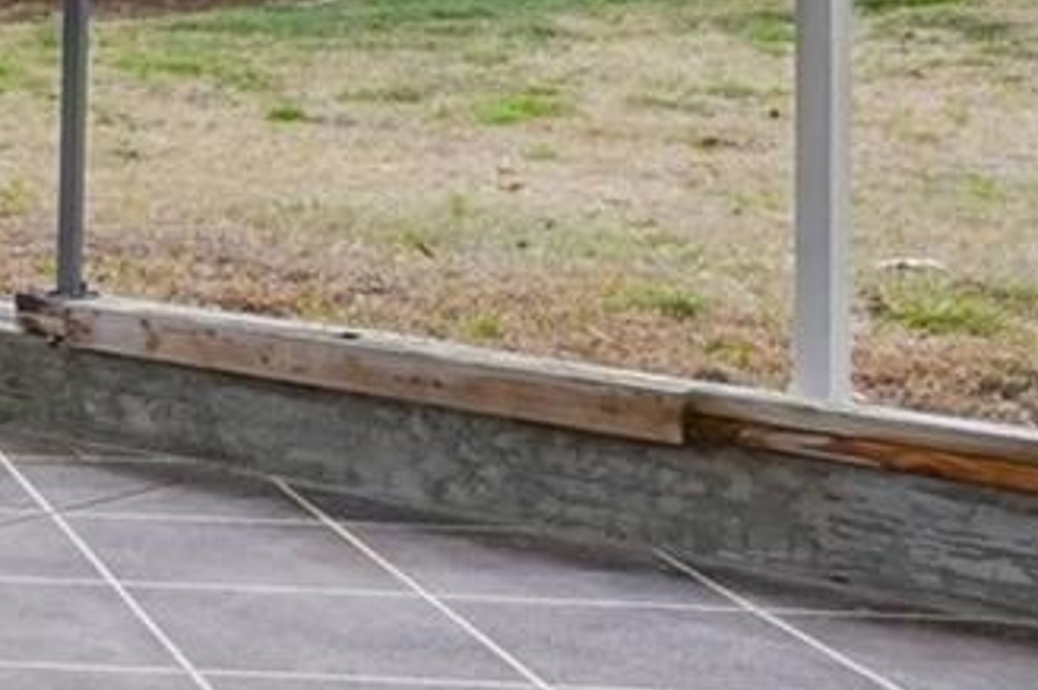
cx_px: -1222
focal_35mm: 83
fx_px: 2391
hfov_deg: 16.3
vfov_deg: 16.0
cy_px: -44
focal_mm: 17
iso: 400
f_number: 20
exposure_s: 1/30
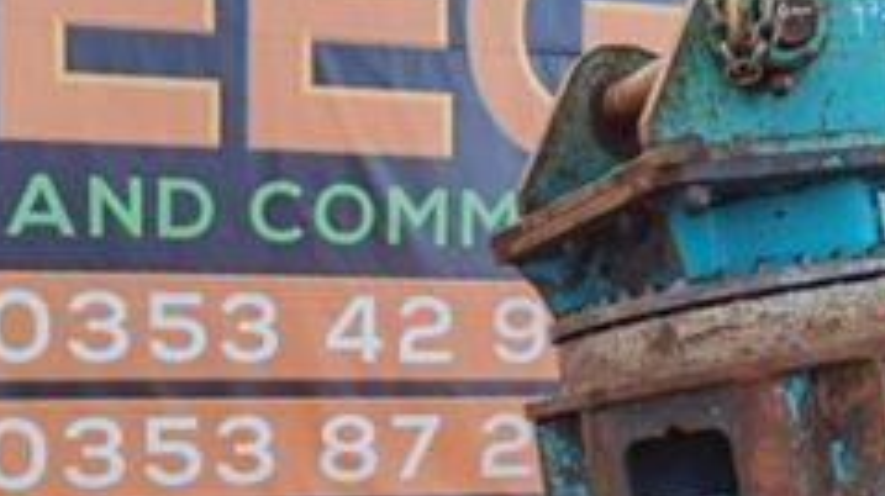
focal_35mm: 74
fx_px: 1735
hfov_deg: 28.6
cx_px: 507
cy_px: 515
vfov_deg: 15.9
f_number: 1.9
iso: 50
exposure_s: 1/394
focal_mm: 6.71
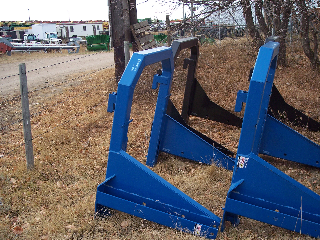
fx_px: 361
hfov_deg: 47.9
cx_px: 160
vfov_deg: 36.8
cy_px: 120
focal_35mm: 39
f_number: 3.4
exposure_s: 1/350
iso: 100
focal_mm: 8
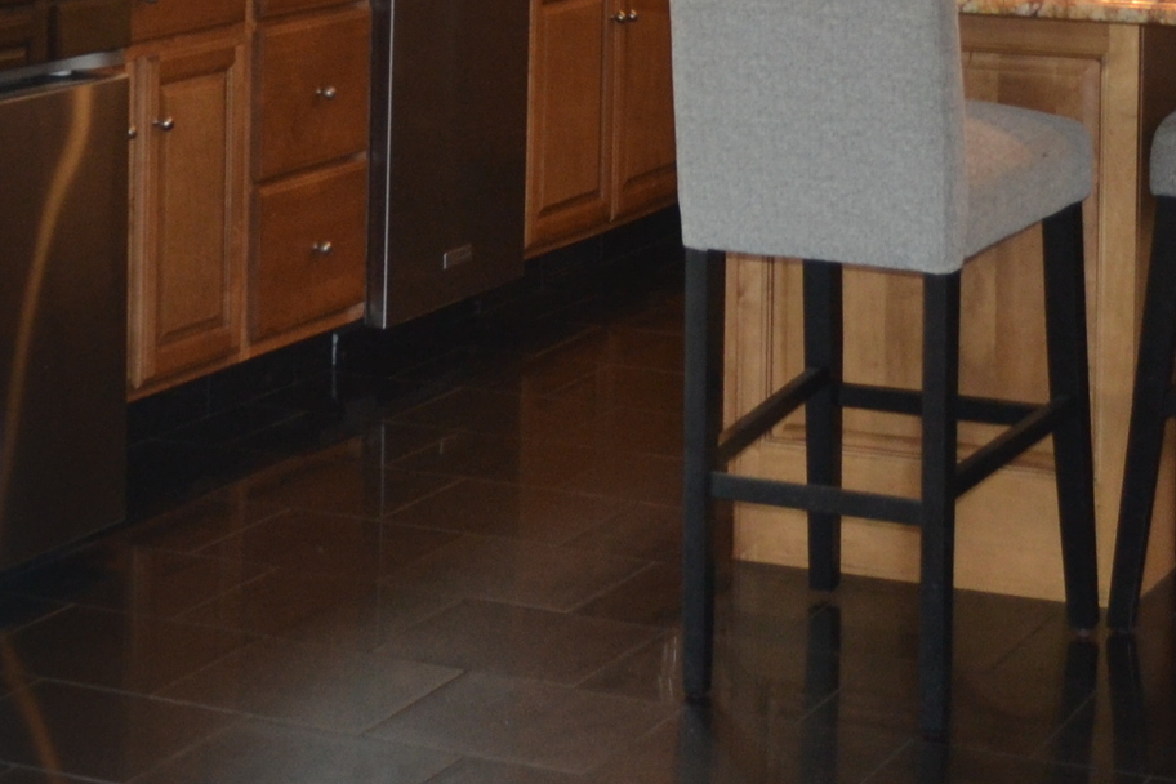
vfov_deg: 12.9
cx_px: 579
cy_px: -383
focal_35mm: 101
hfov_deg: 20.2
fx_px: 3299
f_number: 3.8
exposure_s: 1/60
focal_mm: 20
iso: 400
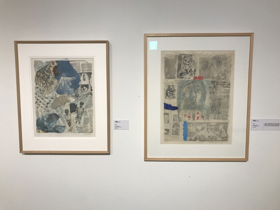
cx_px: 140
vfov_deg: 49.7
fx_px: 226
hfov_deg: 63.4
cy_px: 105
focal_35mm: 28
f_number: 1.8
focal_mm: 3.99
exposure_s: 1/40
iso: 25
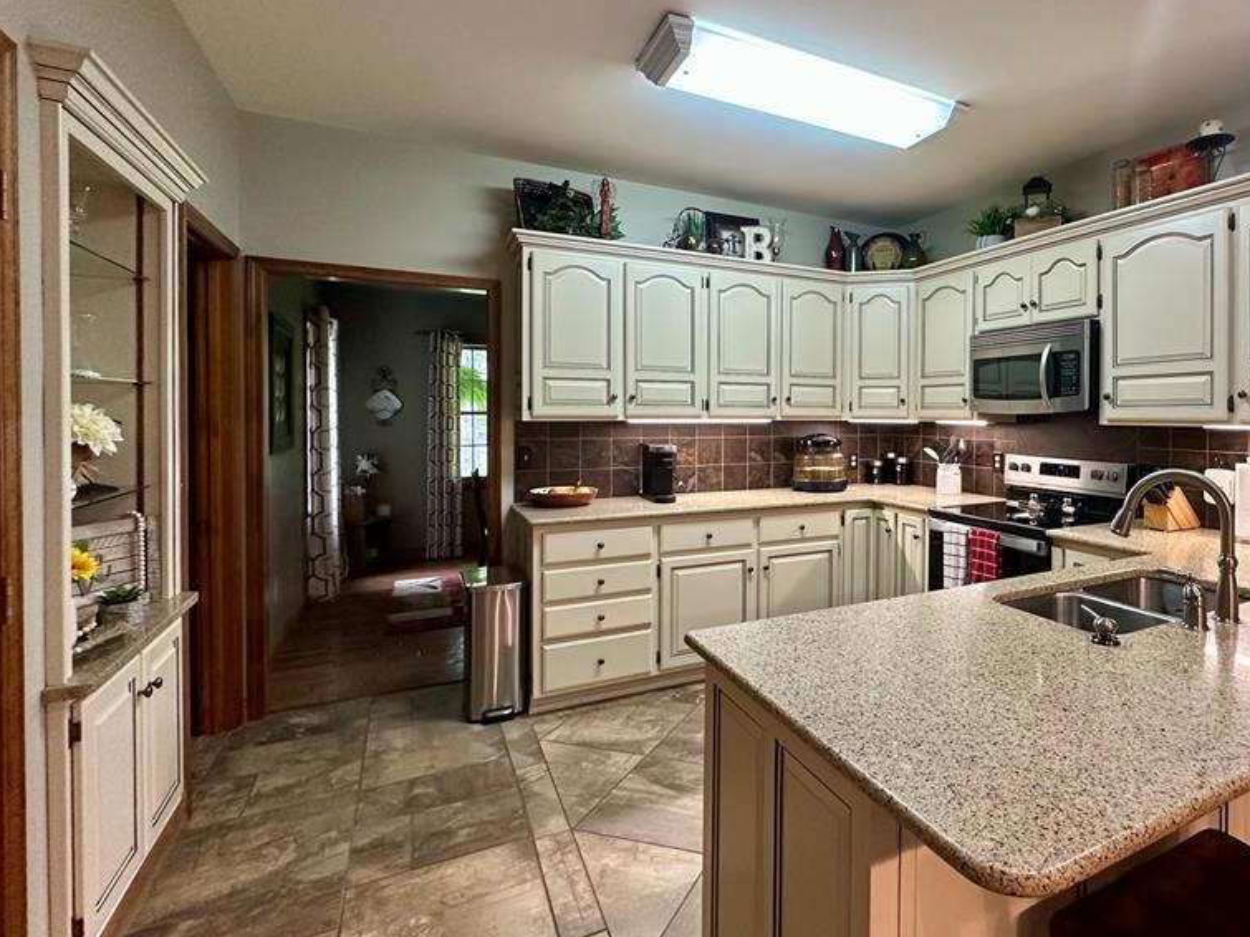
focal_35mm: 19
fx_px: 686
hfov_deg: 82.3
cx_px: 816
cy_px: 420
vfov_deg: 68.5
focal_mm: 2.22
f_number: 2.2
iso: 320
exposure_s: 1/120
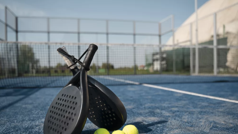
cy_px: 78
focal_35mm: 30
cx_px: 120
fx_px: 189
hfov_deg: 64.3
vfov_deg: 38.8
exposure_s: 1/2000
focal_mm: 28
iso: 160
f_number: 2.8
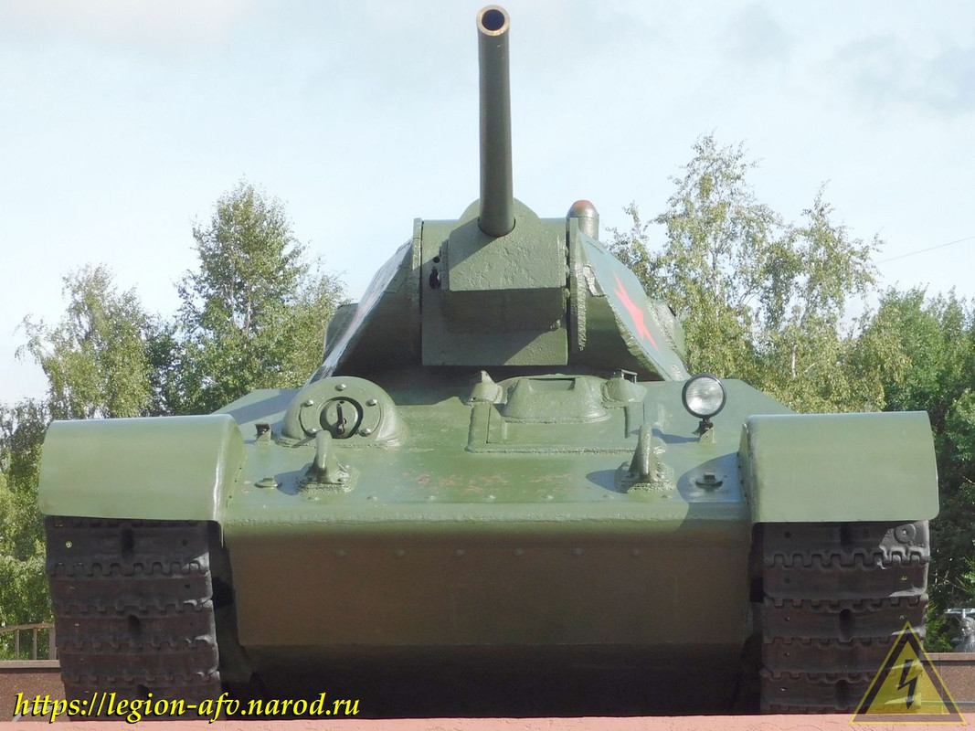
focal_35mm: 91
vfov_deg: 16.2
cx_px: 488
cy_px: 366
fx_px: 2563
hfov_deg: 21.5
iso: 125
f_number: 4.5
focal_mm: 16.1
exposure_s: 1/640
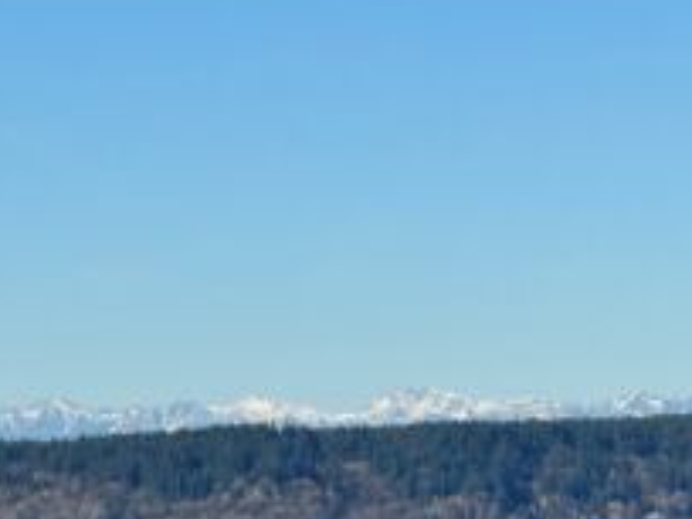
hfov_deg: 8.4
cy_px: 407
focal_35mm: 235
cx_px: 234
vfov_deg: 6.3
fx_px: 4698
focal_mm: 15.66
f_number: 2.8
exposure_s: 1/2083
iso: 50
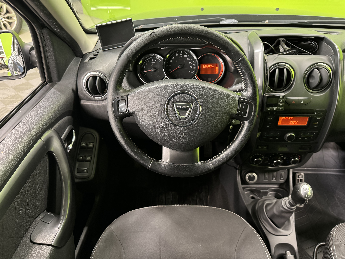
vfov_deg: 56.8
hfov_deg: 71.6
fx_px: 239
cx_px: 172
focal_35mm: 24
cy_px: 130
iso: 800
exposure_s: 1/33
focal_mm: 6.76
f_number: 1.78
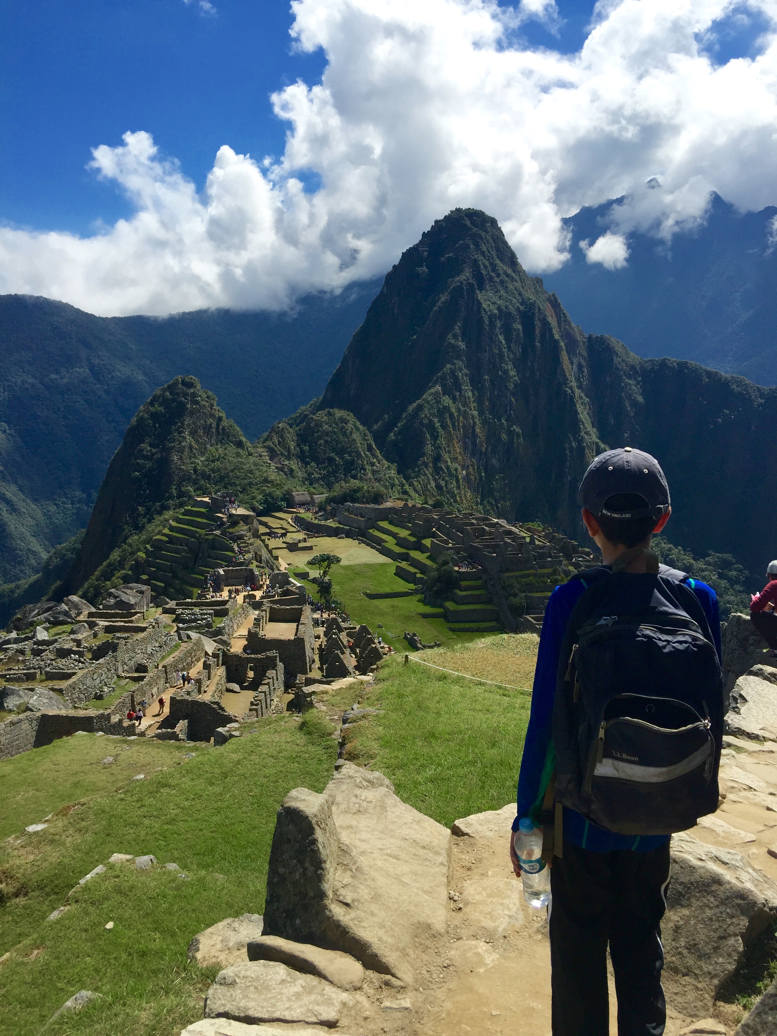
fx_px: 868
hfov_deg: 48.2
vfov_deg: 61.7
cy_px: 518
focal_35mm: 29
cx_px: 388
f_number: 2.2
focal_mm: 4.15
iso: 32
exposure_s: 1/3300
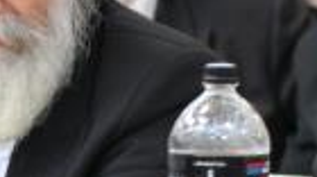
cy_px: 149
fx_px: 6449
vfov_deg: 1.6
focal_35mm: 769
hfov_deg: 2.8
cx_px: 881
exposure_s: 1/160
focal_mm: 100
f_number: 4
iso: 200
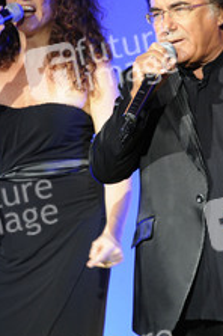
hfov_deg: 3.1
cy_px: 140
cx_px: 145
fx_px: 4175
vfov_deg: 4.6
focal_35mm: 448
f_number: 5.6
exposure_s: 1/80
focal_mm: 250
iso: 4000
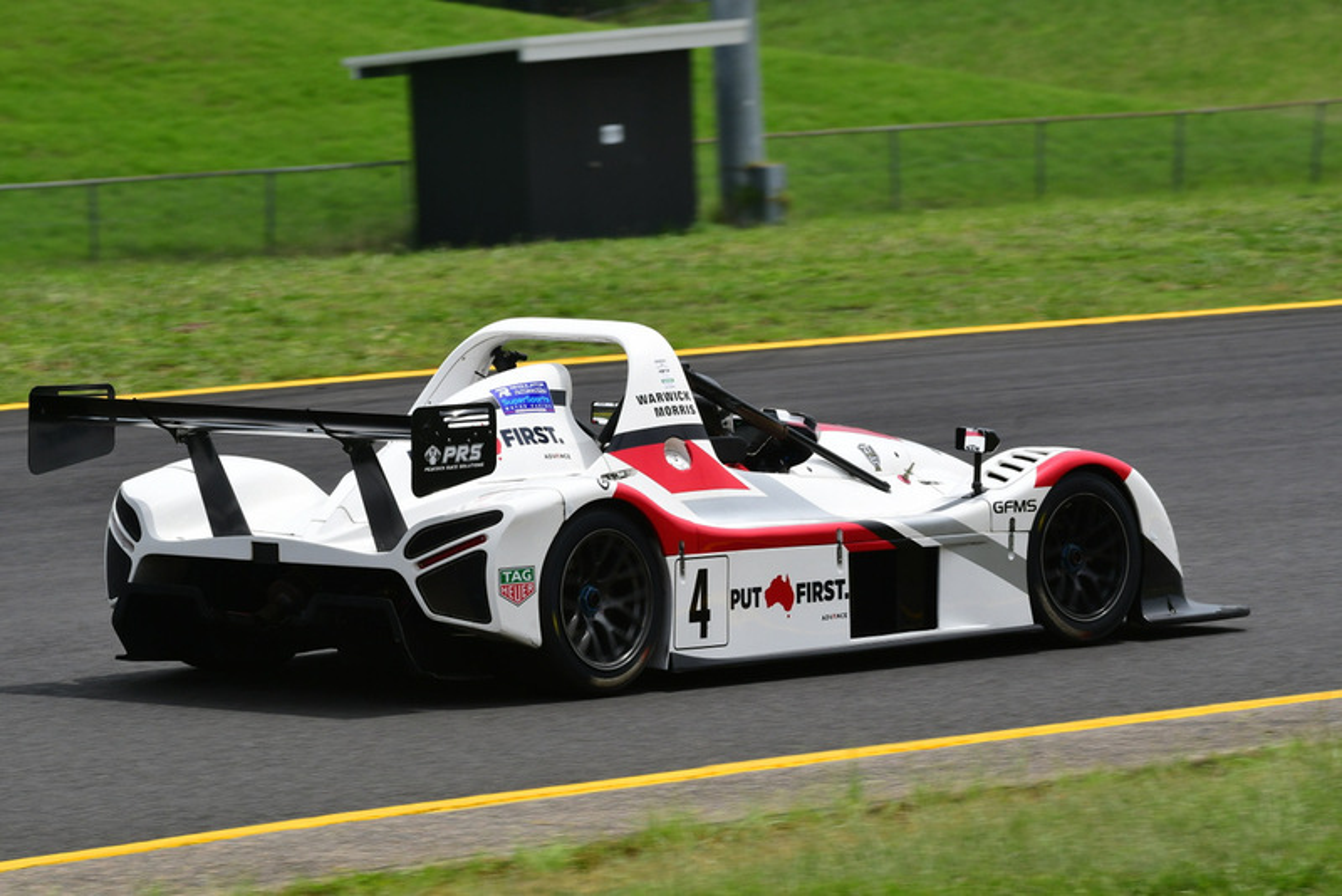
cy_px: 448
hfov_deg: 5.5
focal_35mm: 375
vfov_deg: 3.7
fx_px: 13983
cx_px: 671
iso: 320
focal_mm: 250
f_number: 11
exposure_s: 1/640
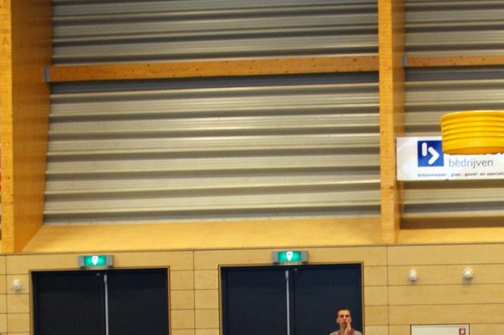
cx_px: 283
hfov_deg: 24.8
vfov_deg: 16.4
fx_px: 1147
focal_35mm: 82
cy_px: 304
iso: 400
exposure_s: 1/125
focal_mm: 28
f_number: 2.8
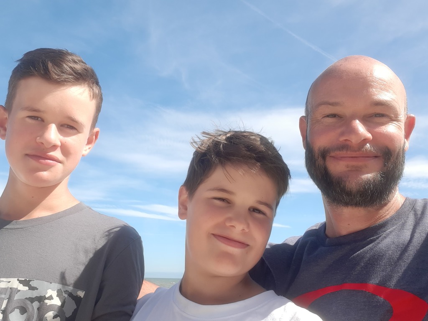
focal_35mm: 31
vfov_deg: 45.4
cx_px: 214
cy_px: 160
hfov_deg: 58.4
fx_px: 383
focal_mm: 3.75
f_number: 2
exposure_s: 1/925
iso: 40
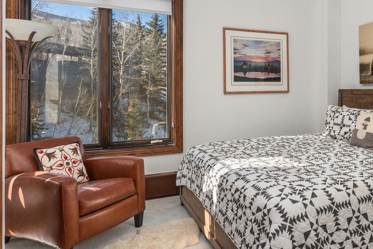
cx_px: 267
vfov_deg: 44.8
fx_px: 300
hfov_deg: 61.1
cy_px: 103
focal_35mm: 29
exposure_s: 1/2.5
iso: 125
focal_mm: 17
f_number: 7.1
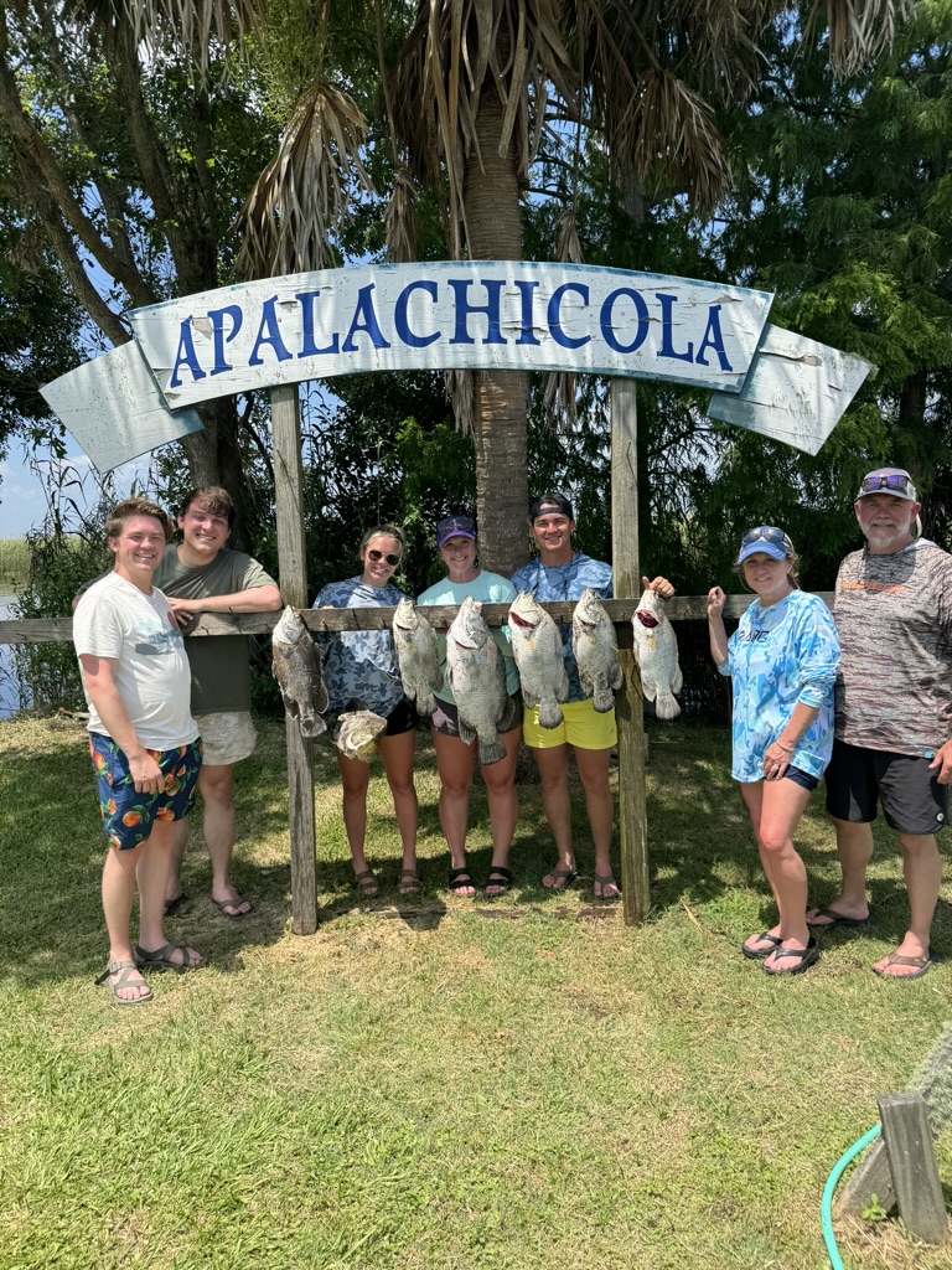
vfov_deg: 71.6
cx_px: 476
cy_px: 635
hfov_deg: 56.8
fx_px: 880
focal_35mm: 24
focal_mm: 6.76
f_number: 1.78
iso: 80
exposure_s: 1/2604
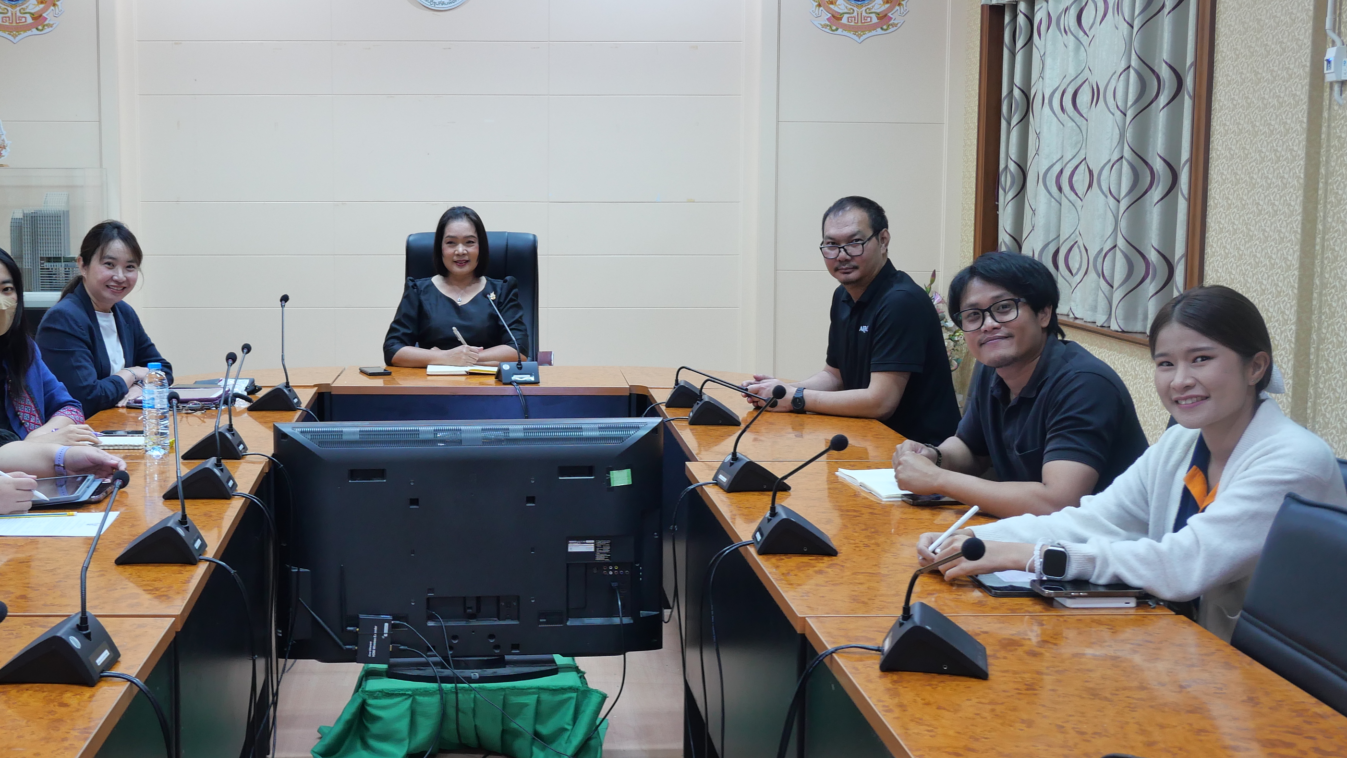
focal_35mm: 43
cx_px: 512
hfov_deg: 47.0
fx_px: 1536
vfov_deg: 27.7
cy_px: 349
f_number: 5.6
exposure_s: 1/5
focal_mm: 15
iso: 400
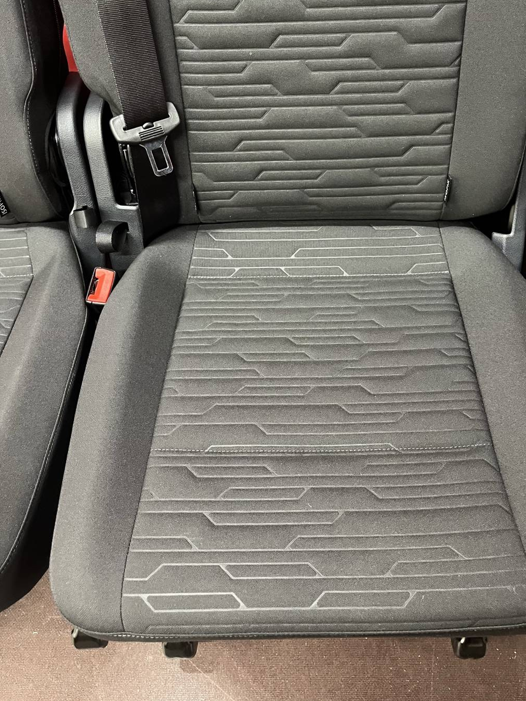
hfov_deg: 45.2
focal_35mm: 31
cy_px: 322
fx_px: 628
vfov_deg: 58.3
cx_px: 313
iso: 640
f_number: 1.6
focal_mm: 5.1
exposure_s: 1/32
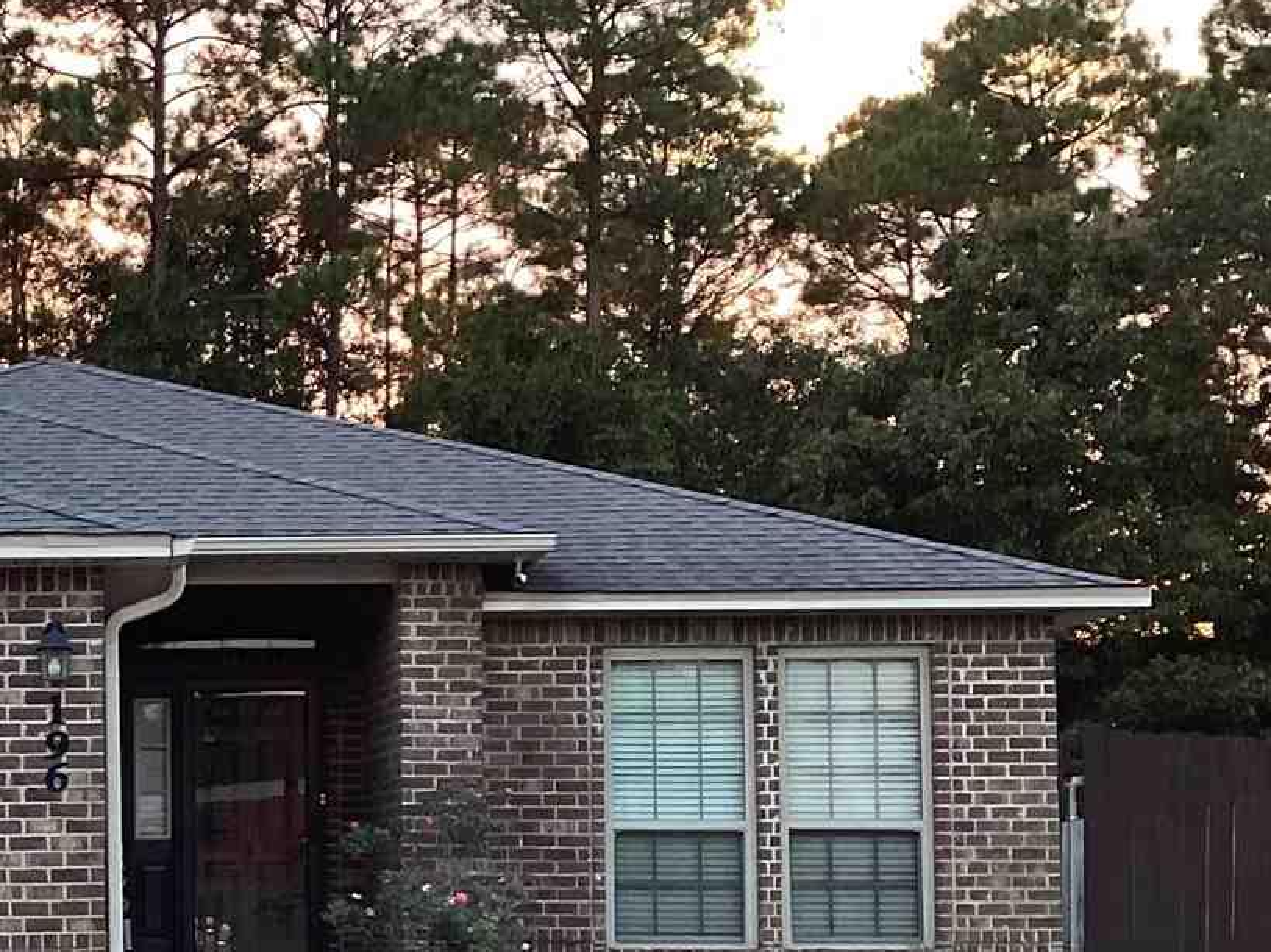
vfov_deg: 18.7
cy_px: 740
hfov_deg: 23.4
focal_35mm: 78
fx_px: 2863
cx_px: -151
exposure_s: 1/120
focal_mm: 3.3
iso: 80
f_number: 2.4
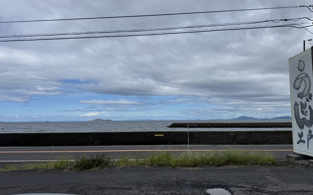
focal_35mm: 26
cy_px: 101
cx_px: 158
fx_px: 222
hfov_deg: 70.4
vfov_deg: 47.6
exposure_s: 1/10417
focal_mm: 6.76
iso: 80
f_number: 1.78
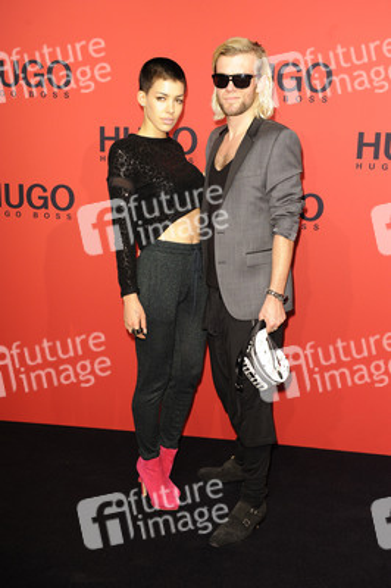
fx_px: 718
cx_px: 196
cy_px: 294
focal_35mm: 44
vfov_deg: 44.5
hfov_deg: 30.5
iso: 1000
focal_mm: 44
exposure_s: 1/160
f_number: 5.6
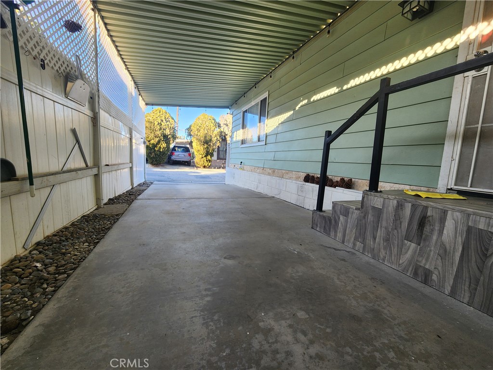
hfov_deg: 106.2
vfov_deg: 89.9
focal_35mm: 13
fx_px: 185
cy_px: 185
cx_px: 246
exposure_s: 1/120
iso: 100
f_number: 2.2
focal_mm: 2.2
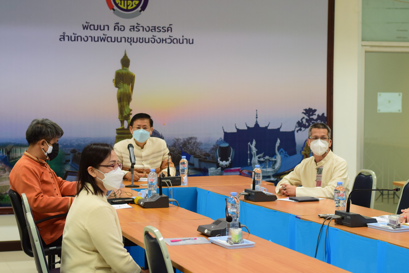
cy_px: 136
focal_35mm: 75
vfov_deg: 18.2
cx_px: 204
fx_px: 852
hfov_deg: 27.0
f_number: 3.5
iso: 1250
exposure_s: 1/250
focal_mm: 50
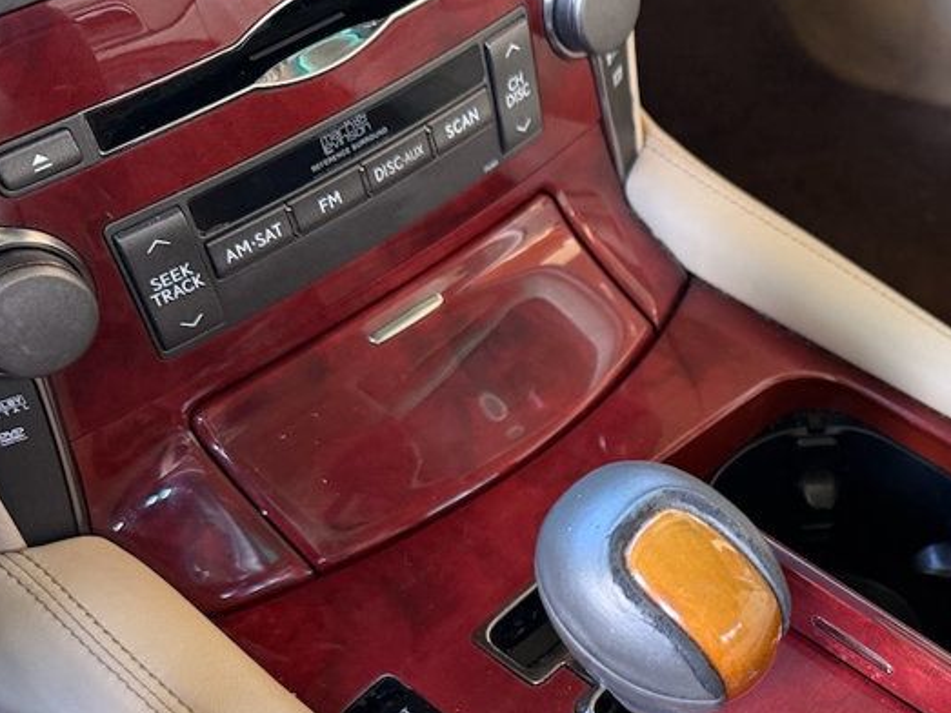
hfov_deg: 38.0
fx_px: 1291
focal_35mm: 47
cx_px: 835
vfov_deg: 29.6
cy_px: 640
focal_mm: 6.76
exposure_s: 1/60
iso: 250
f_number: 1.78
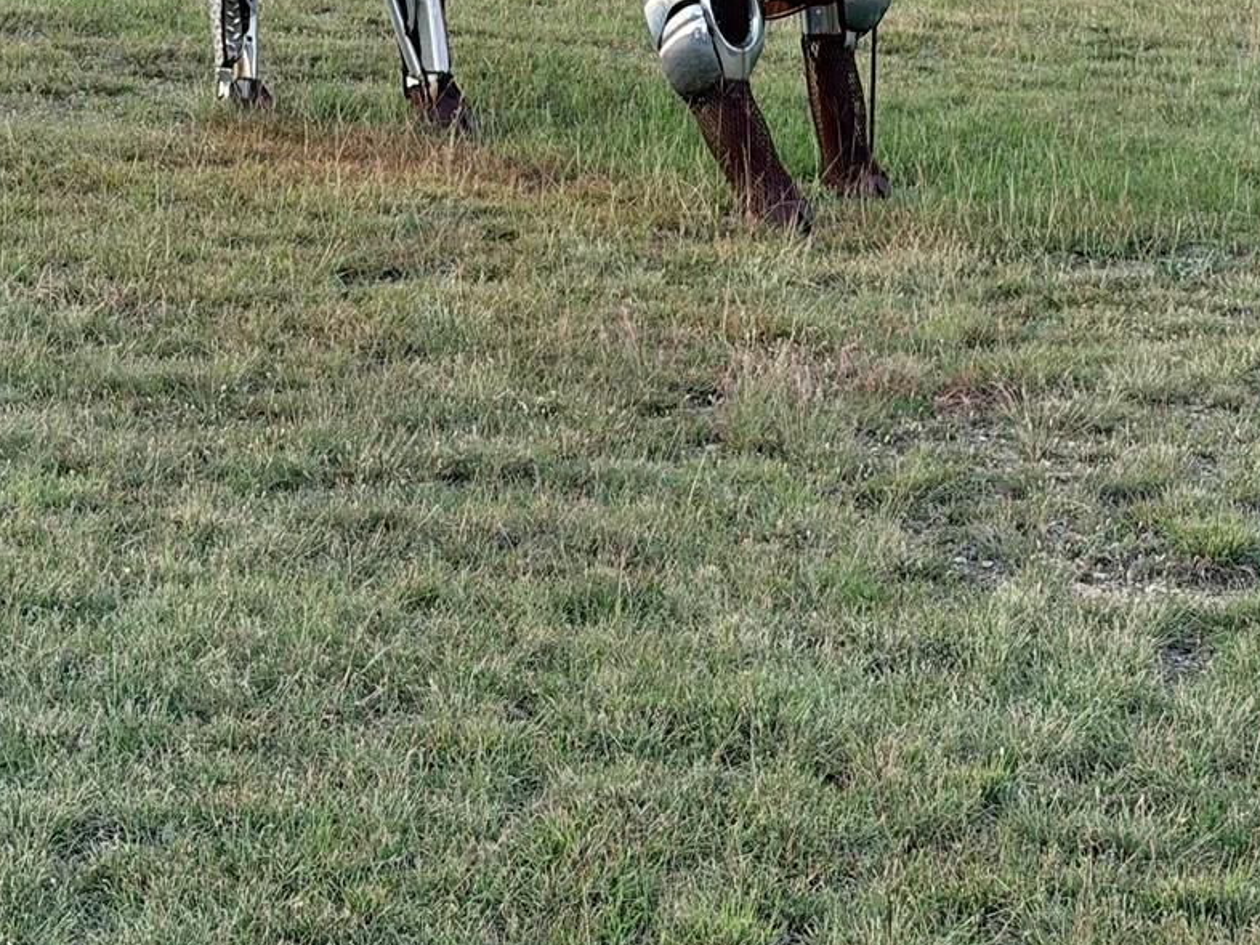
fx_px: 4551
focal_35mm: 125
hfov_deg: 15.8
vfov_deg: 11.6
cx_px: 688
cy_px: -275
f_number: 1.78
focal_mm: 6.76
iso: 100
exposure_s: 1/663
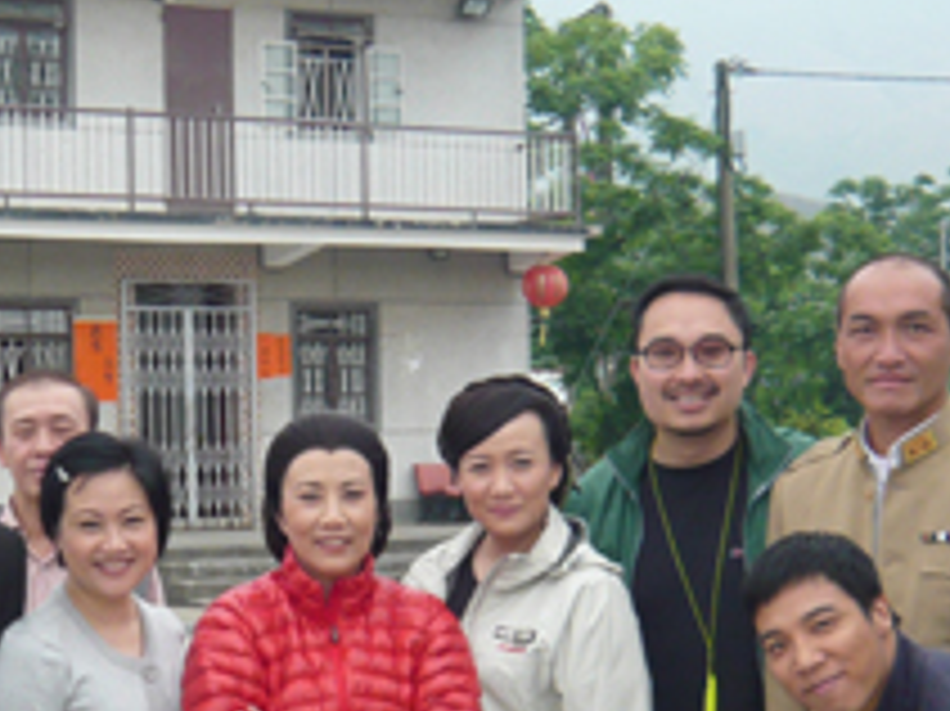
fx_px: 2606
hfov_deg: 20.6
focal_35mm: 95
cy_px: 459
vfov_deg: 15.5
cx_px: 356
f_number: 3
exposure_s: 1/200
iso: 100
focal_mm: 5.2
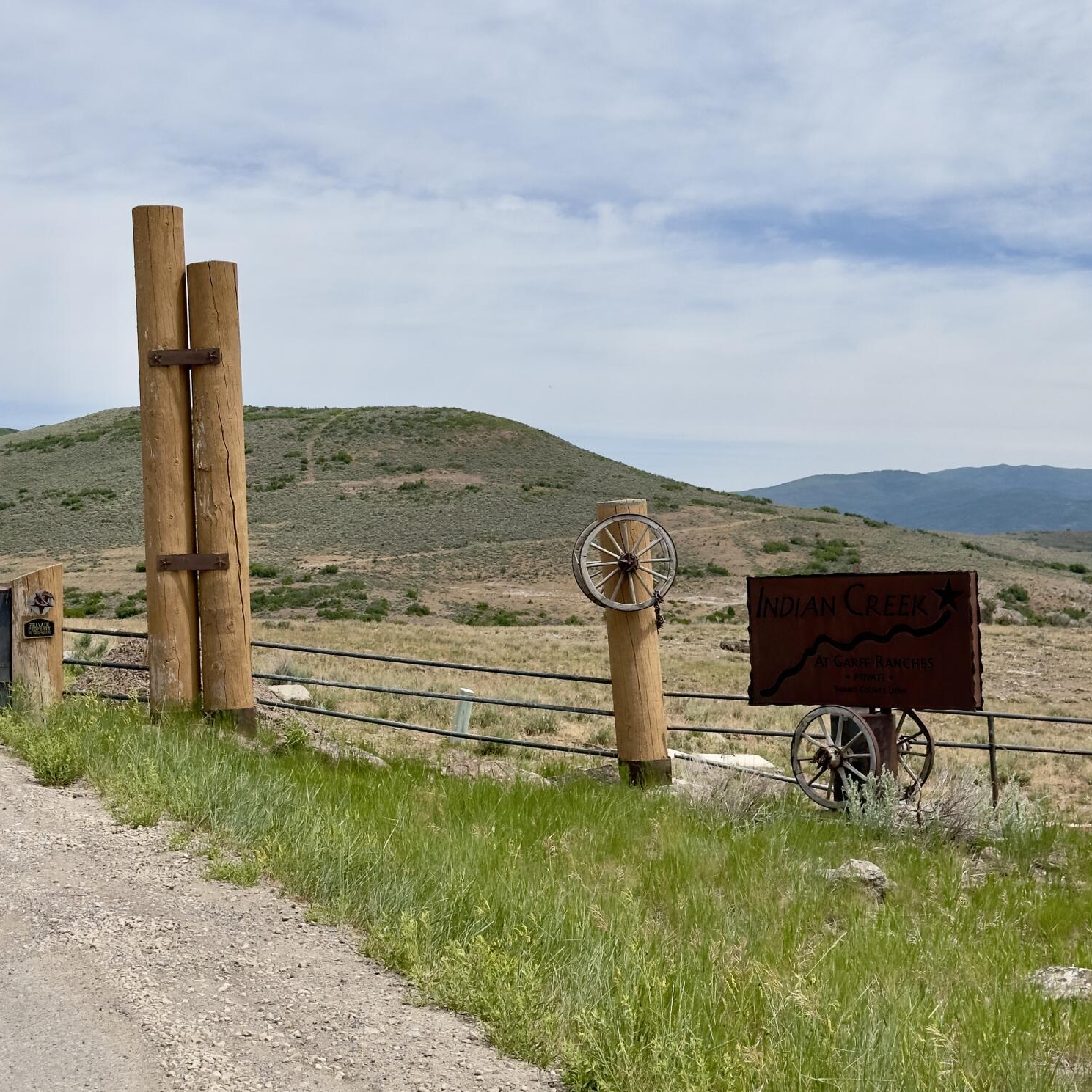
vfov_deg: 30.0
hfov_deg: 30.0
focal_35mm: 57
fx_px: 2034
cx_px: 547
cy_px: 510
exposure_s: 1/7092
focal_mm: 6.86
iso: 64
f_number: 1.78
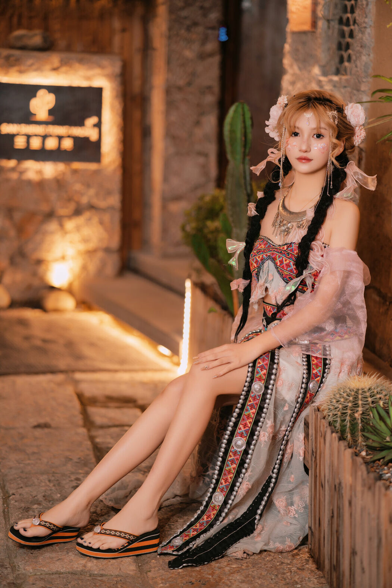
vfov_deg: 23.9
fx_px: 1388
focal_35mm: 85
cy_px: 294
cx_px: 196
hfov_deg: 16.1
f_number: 1.8
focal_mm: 85
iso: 400
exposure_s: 1/100
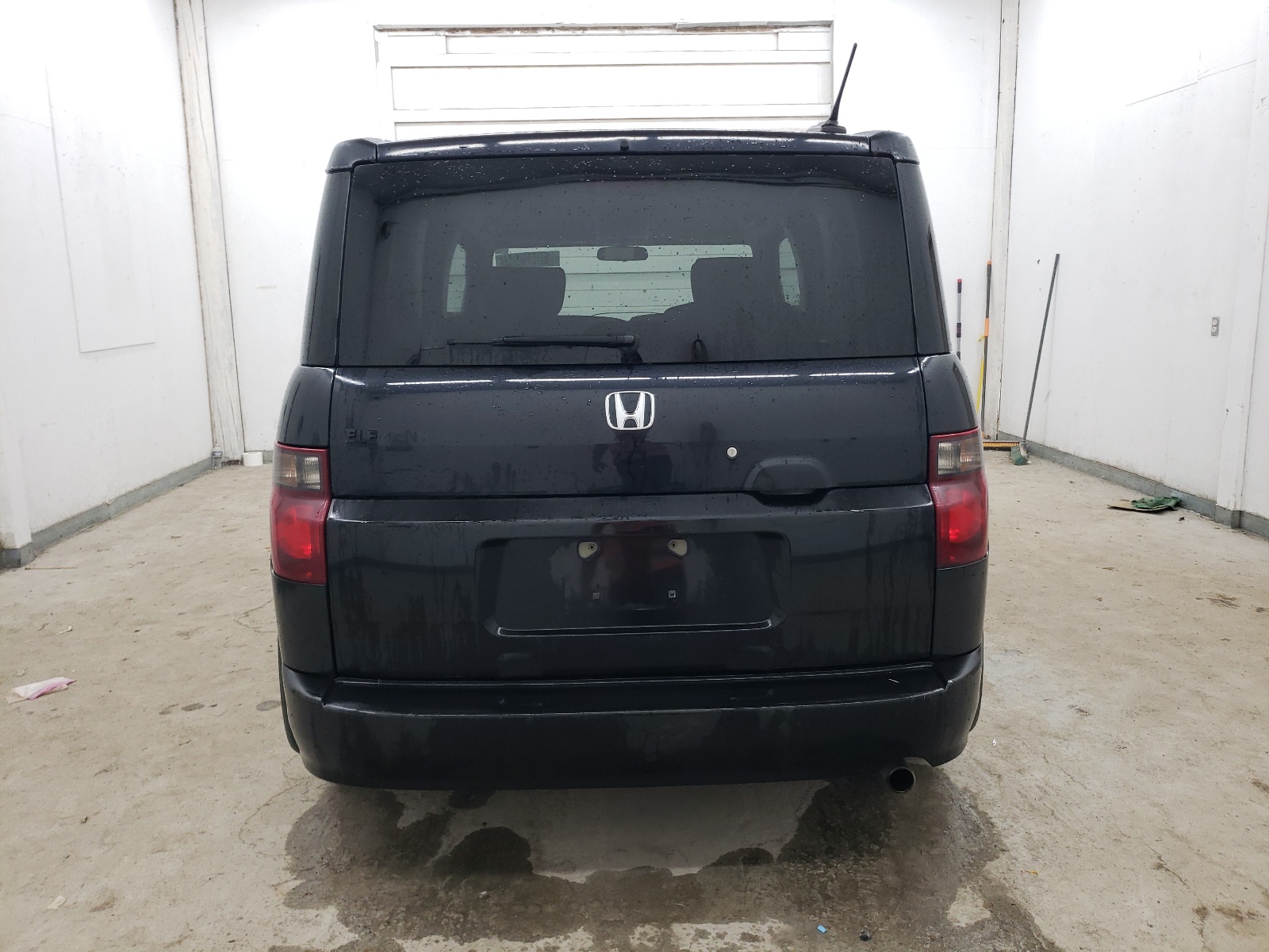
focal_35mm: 26
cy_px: 476
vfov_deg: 53.1
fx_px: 953
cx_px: 634
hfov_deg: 67.3
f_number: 1.5
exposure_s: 1/60.2
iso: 101
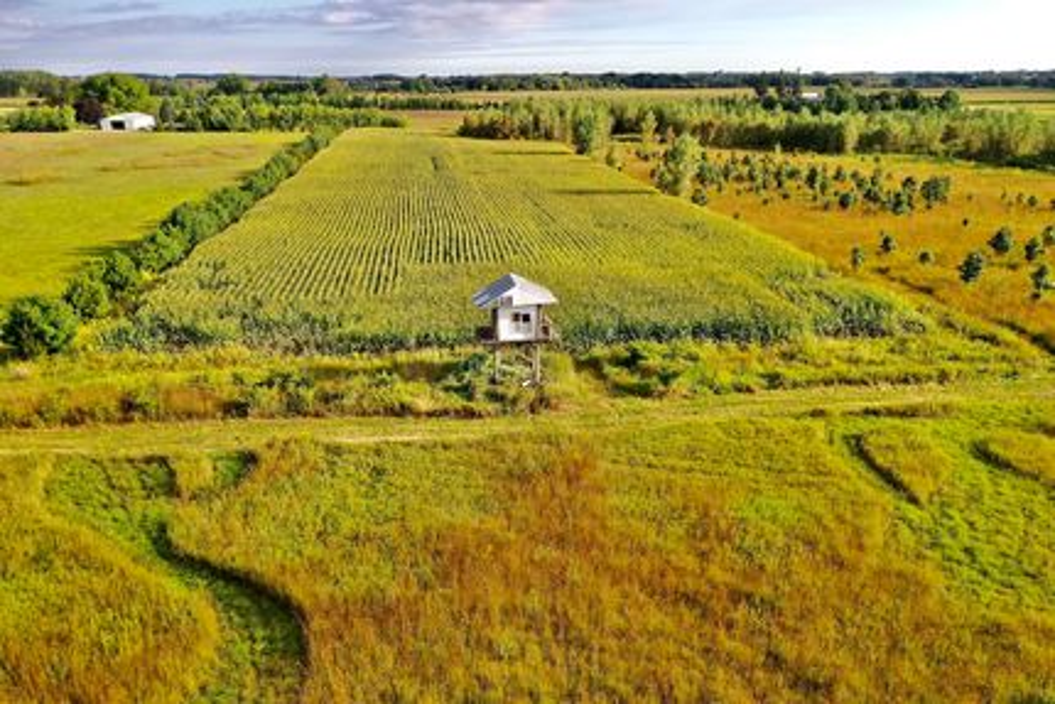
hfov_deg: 65.5
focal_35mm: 28
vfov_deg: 46.4
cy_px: 352
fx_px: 821
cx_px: 528
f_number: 4
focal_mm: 10.26
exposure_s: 1/100
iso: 100
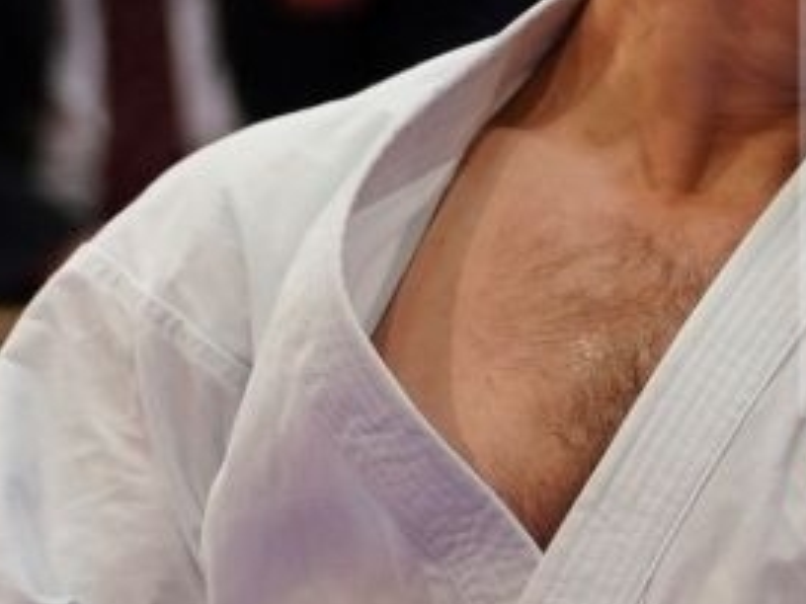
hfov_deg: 2.2
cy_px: 1196
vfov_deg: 1.6
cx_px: 1076
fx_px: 21049
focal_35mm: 904
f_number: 2.8
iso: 500
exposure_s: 1/400
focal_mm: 95
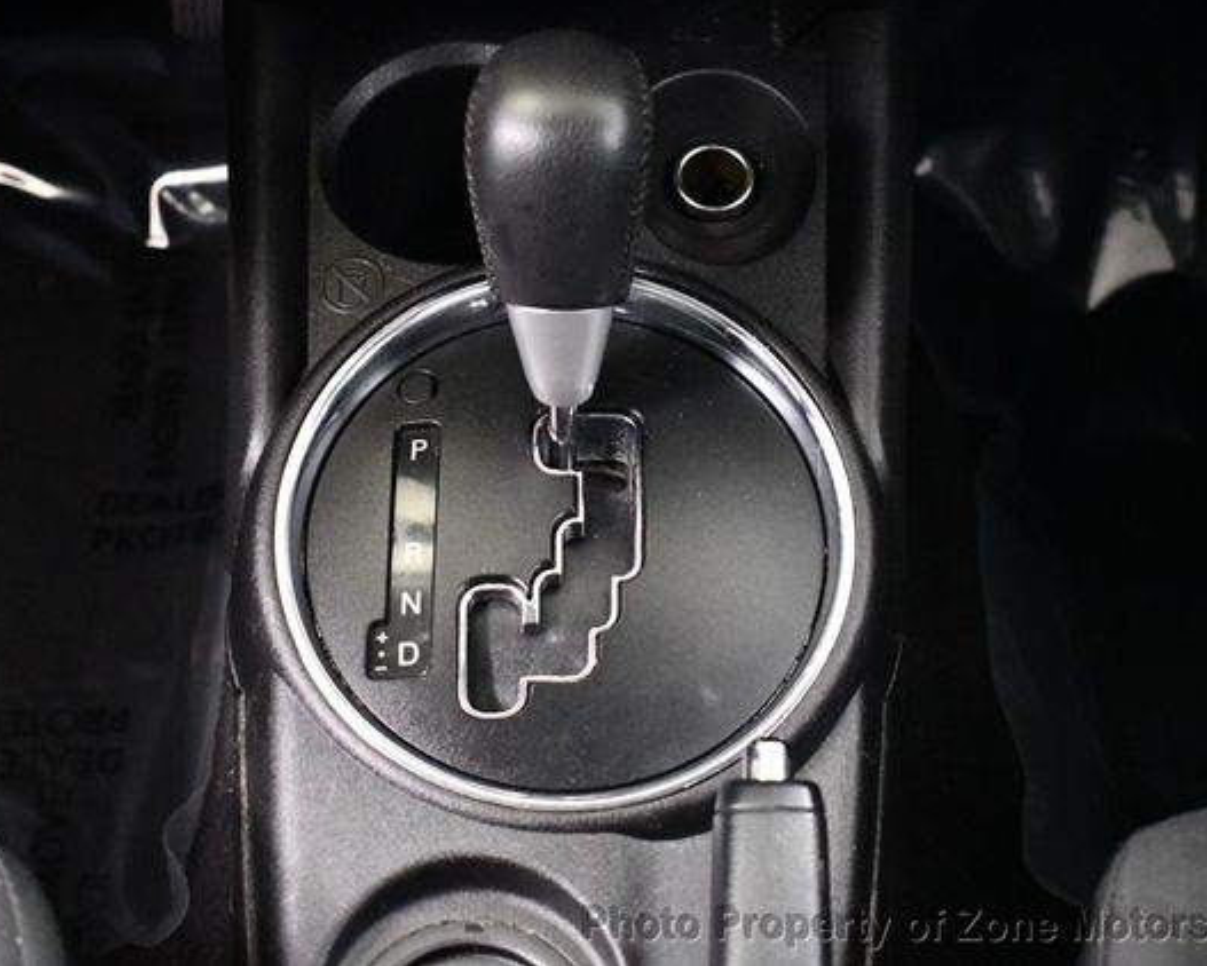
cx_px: 554
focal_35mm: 57
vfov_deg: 26.7
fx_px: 2037
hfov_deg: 33.0
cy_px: 478
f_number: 4
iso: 7200
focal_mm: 25
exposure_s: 1/60
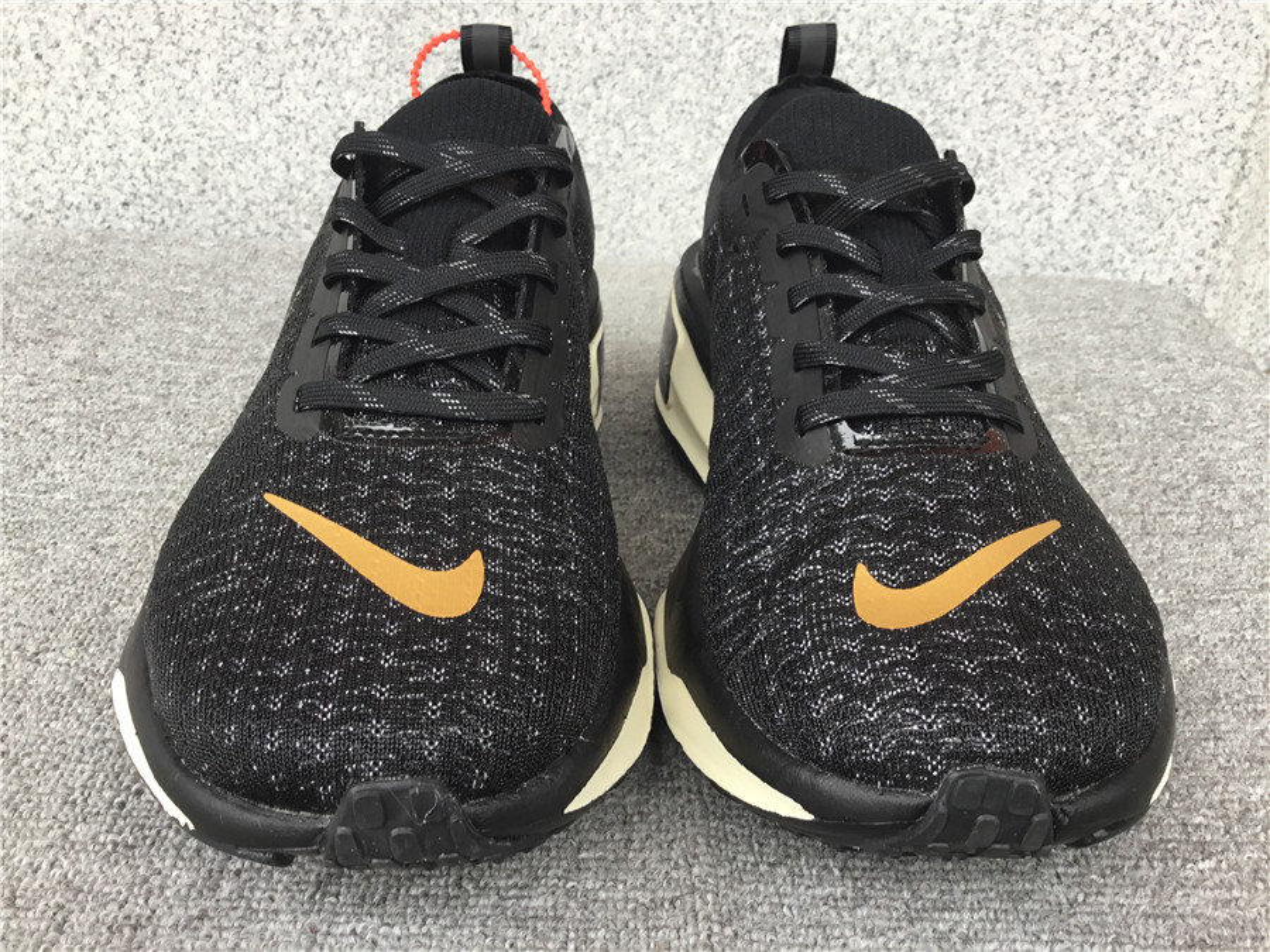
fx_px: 1137
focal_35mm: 31
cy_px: 476
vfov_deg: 45.4
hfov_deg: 58.4
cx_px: 635
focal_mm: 3.3
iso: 32
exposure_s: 1/50
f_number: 2.4
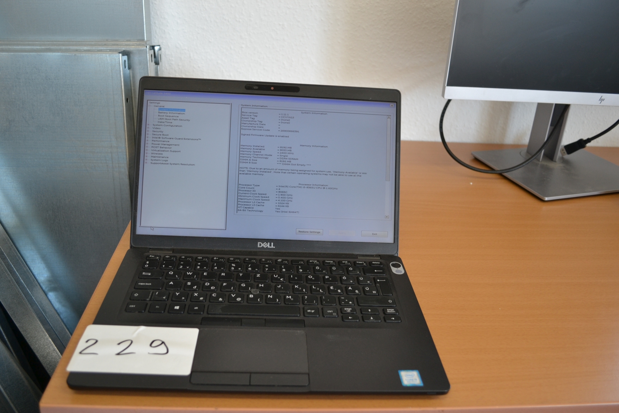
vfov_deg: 43.6
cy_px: 206
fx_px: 516
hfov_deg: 61.9
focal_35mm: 30
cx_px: 310
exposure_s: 1/50
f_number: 3.8
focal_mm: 20
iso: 400
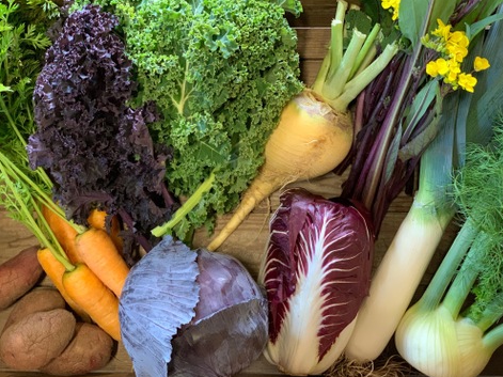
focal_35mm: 53
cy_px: 190
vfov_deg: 27.5
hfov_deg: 36.2
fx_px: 770
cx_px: 255
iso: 400
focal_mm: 6
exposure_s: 1/54
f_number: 2.4
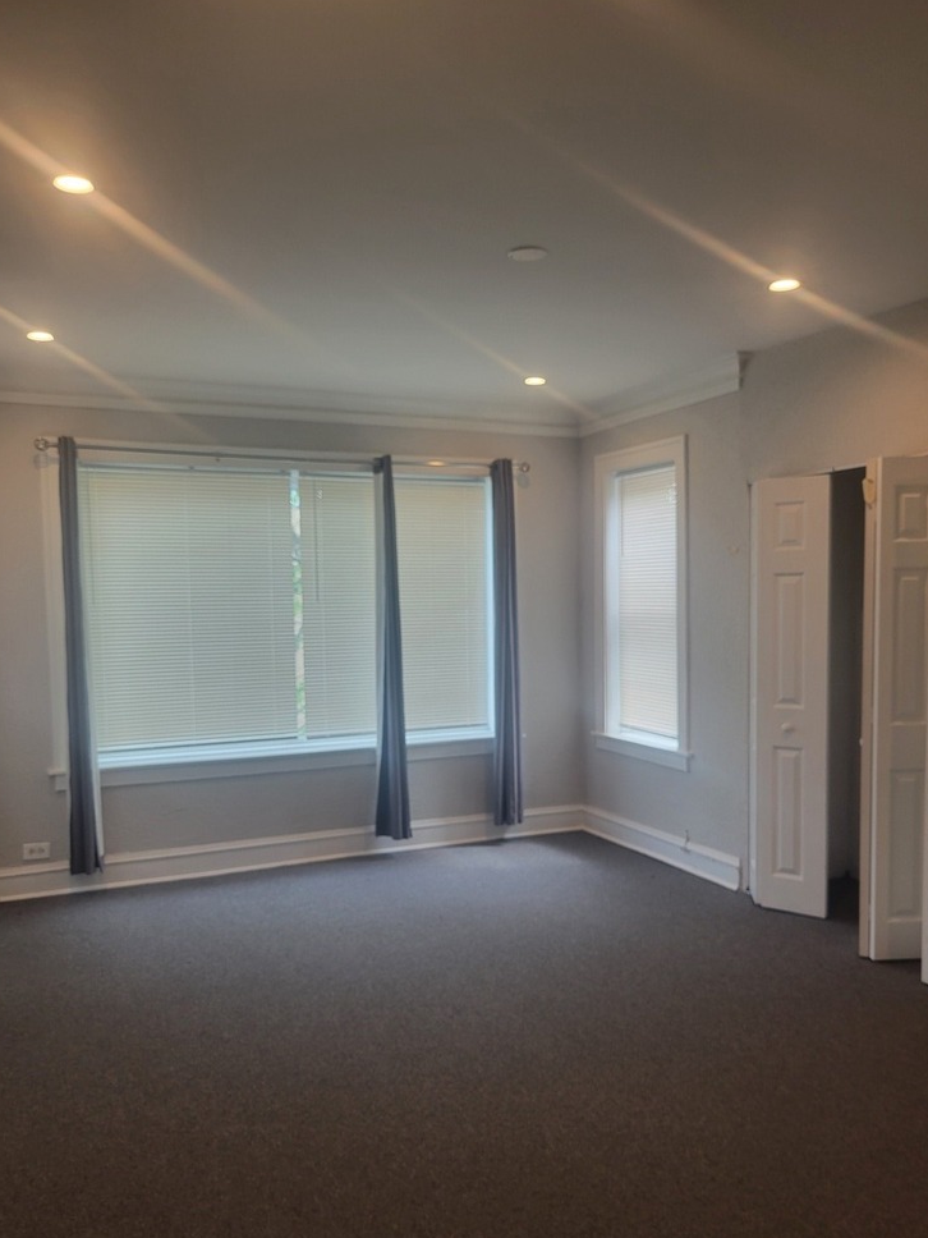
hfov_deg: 48.2
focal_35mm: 29
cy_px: 666
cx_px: 442
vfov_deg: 61.6
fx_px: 1037
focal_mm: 5.4
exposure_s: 1/120
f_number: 1.8
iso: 80
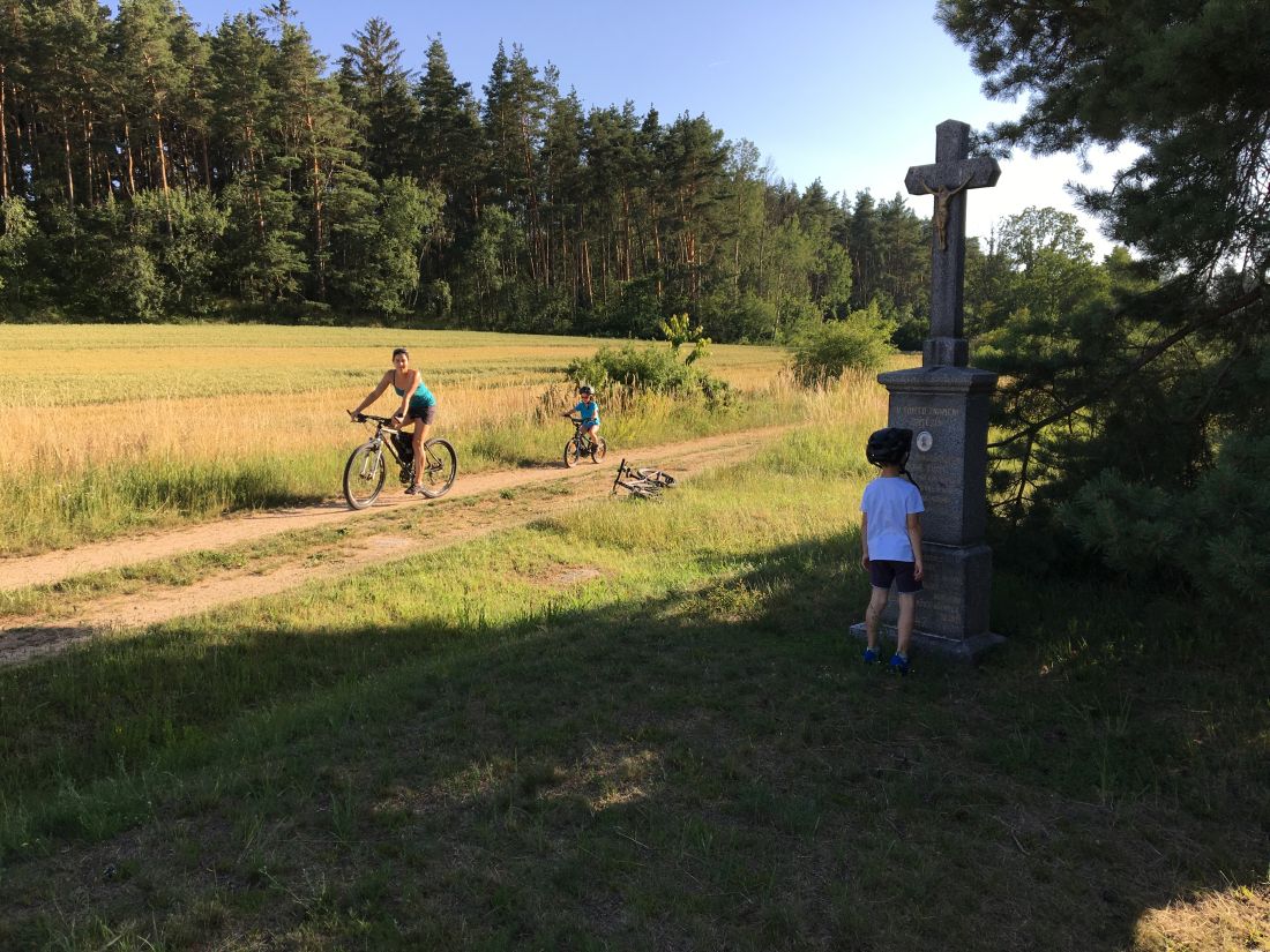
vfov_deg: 48.2
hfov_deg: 61.7
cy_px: 476
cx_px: 635
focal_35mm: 29
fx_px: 1064
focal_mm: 4.15
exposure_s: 1/746
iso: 25
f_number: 2.2
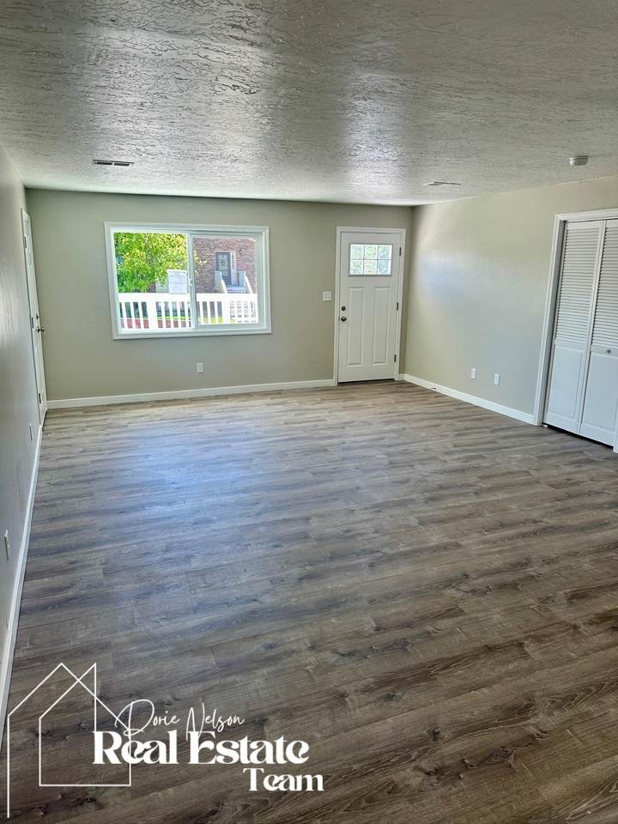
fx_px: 571
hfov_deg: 56.8
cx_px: 309
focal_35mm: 24
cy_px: 412
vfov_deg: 71.6
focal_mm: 6.86
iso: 64
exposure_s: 1/142
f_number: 1.78
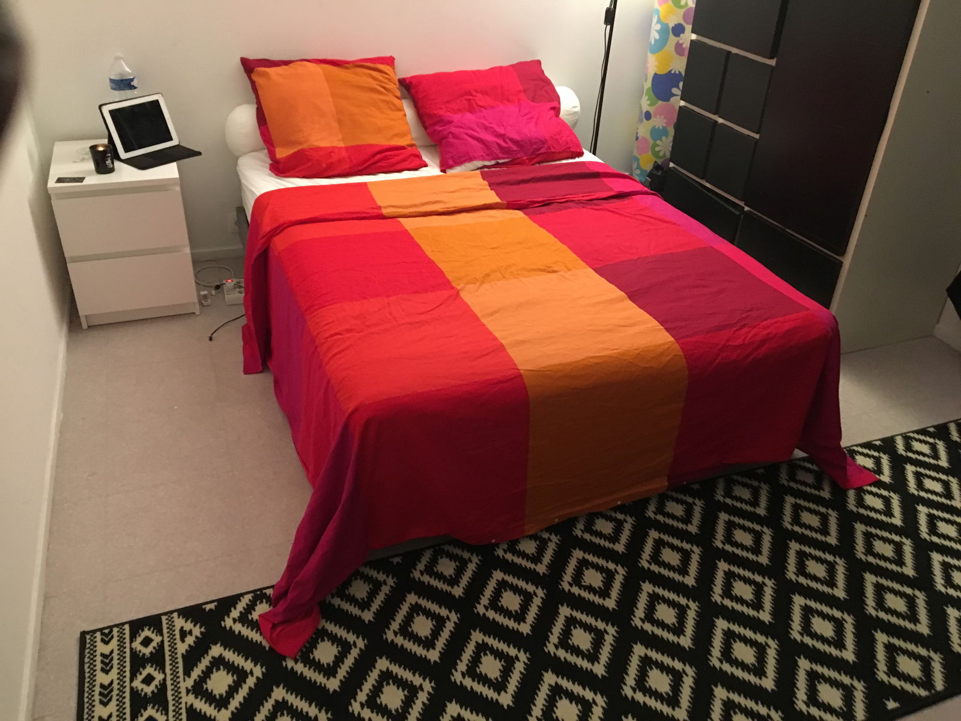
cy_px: 360
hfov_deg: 61.7
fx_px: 805
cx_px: 480
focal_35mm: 29
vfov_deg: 48.2
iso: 400
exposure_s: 1/17
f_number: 2.2
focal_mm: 4.15
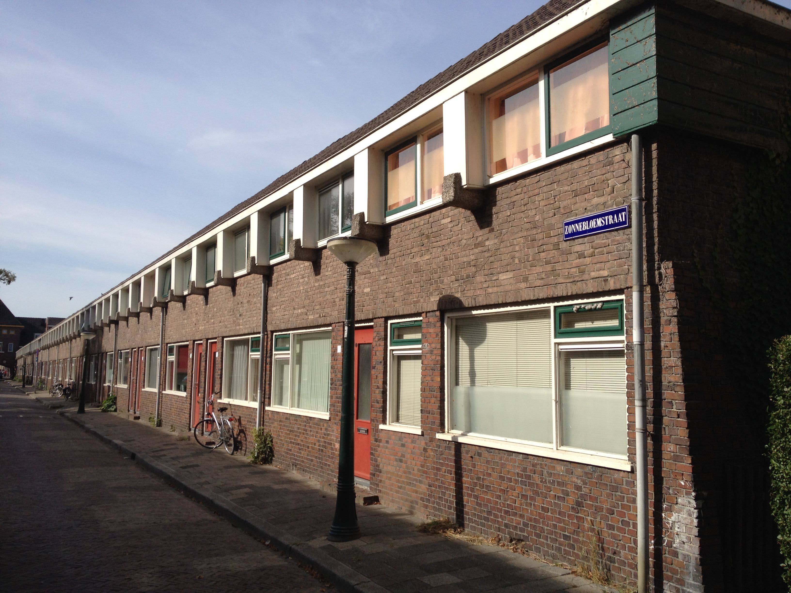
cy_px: 296
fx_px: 800
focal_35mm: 35
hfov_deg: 52.6
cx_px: 396
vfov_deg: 40.7
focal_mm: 4.3
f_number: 2.4
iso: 50
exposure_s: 1/1905
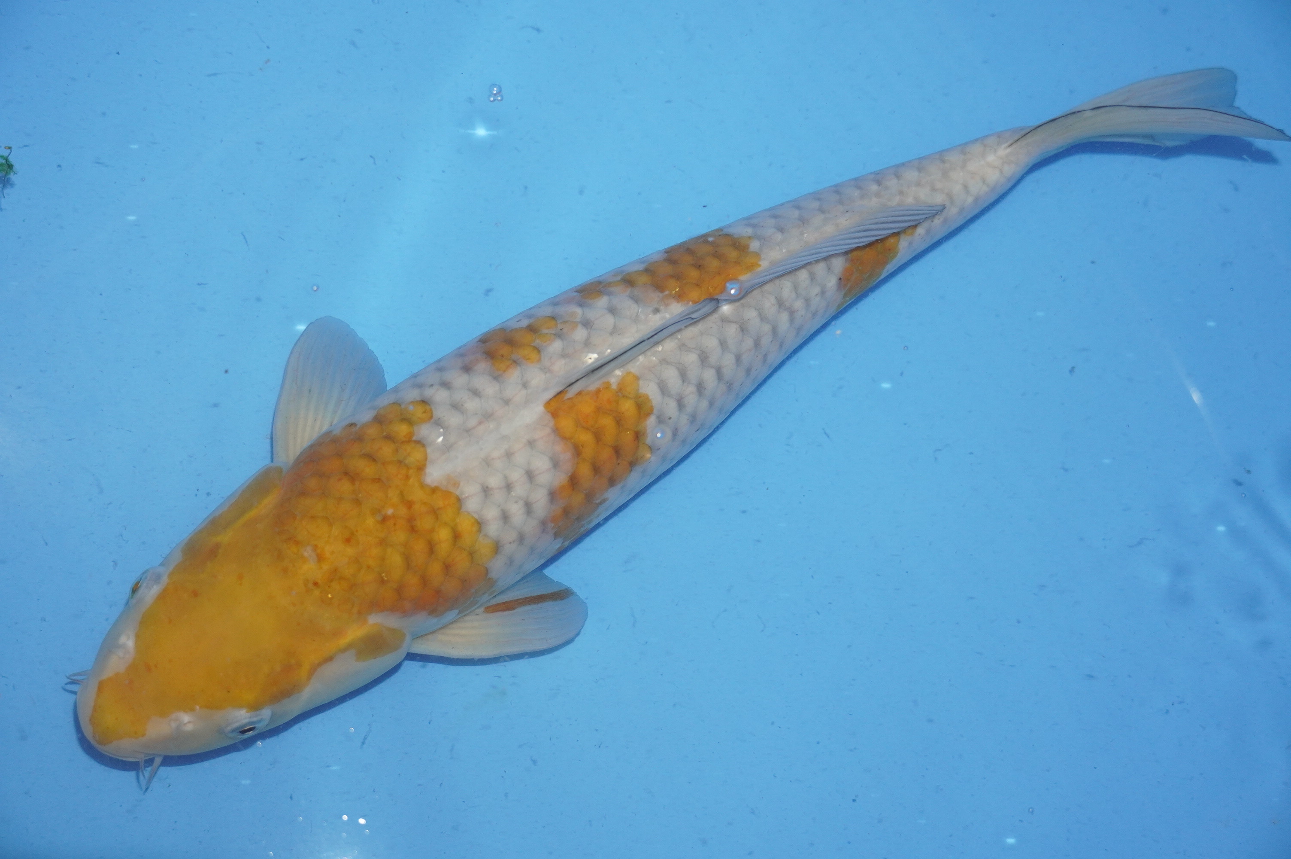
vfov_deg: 23.7
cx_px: 646
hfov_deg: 35.1
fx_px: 2042
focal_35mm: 57
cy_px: 430
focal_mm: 38
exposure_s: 1/160
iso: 1250
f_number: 4.5
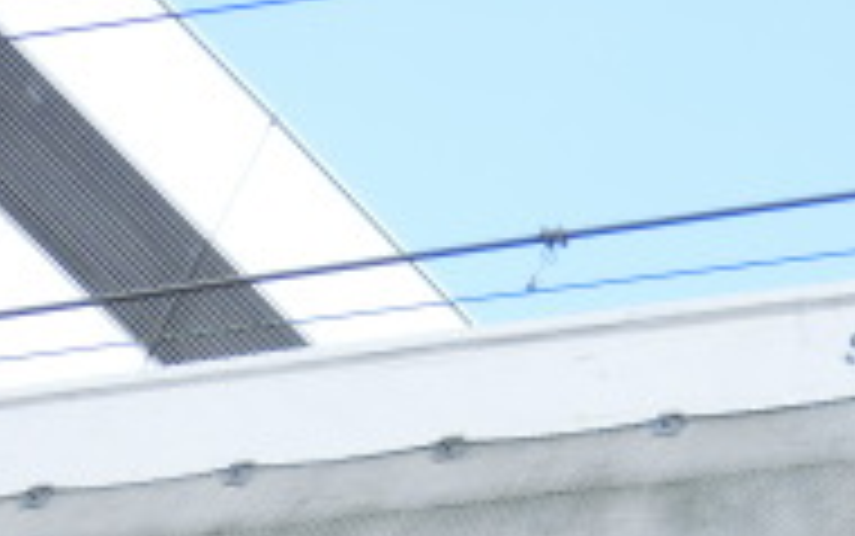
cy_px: 860
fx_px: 3754
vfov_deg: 8.0
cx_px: 1314
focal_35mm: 161
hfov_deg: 12.3
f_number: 4.4
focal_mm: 8
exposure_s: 1/125
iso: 100
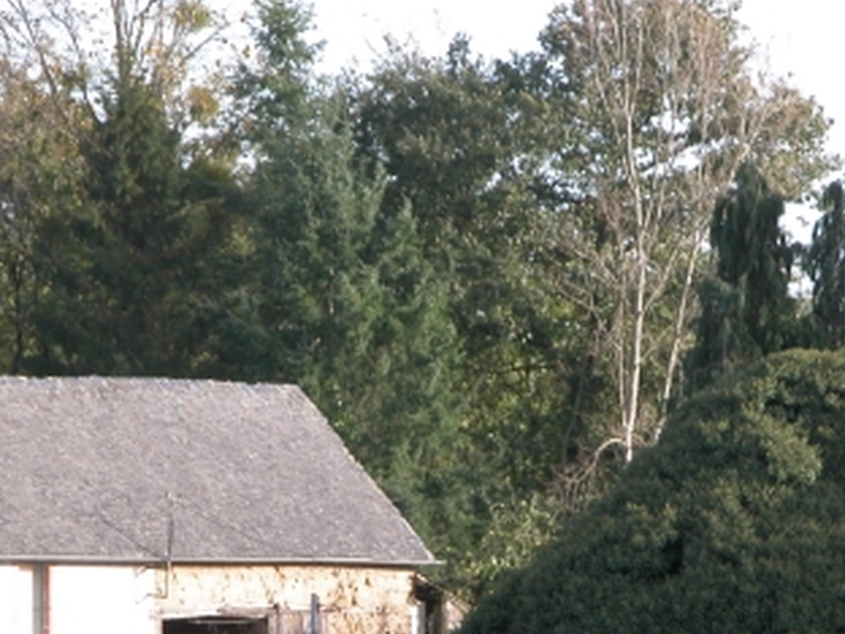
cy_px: 574
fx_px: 11009
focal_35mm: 451
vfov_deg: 3.3
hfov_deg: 4.4
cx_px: 525
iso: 100
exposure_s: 1/157
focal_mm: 52.4
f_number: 4.1
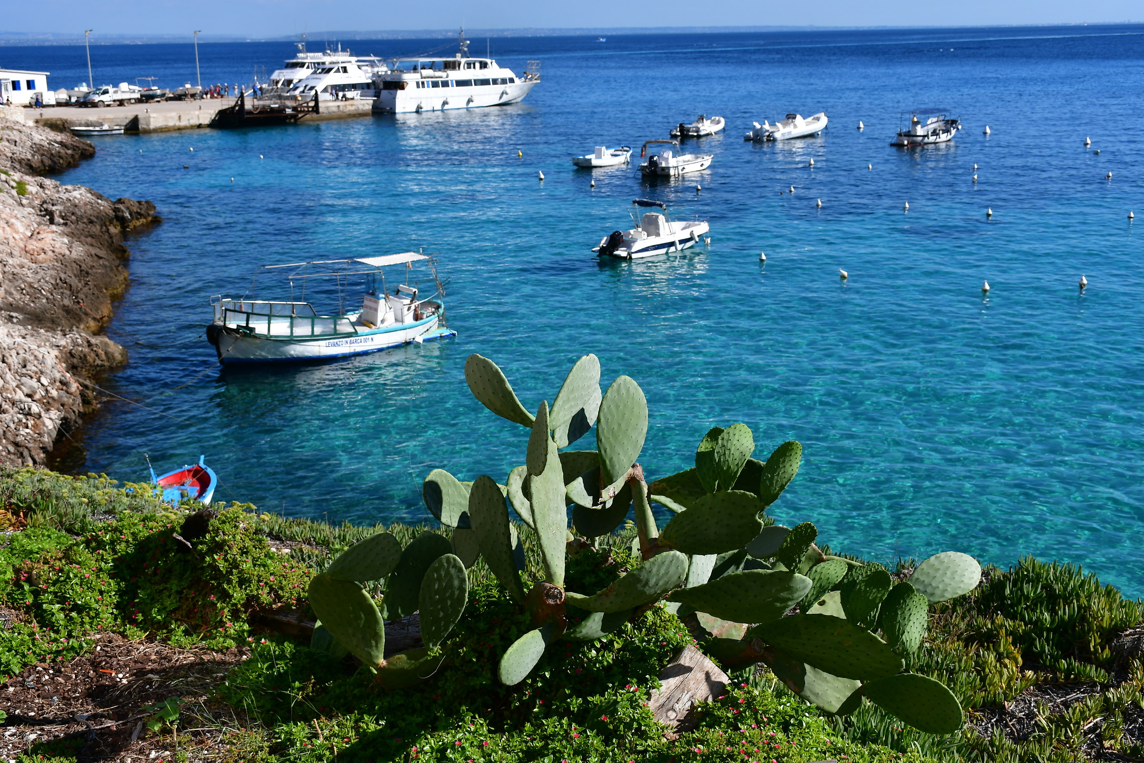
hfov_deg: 47.9
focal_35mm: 40
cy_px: 382
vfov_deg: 33.0
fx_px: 1287
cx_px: 572
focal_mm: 27
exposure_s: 1/250
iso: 100
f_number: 8
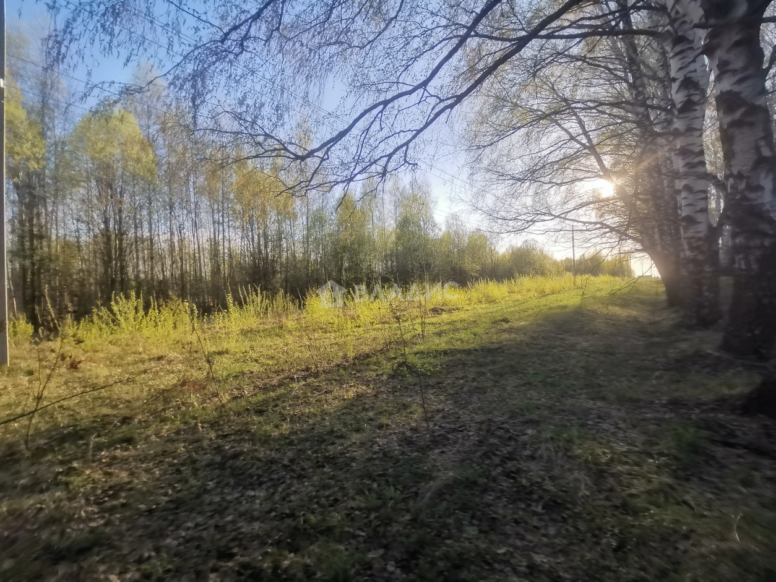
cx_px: 388
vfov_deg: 74.7
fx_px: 381
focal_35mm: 17
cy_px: 291
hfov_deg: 91.0
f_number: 2.2
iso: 50
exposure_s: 1/529
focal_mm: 2.23
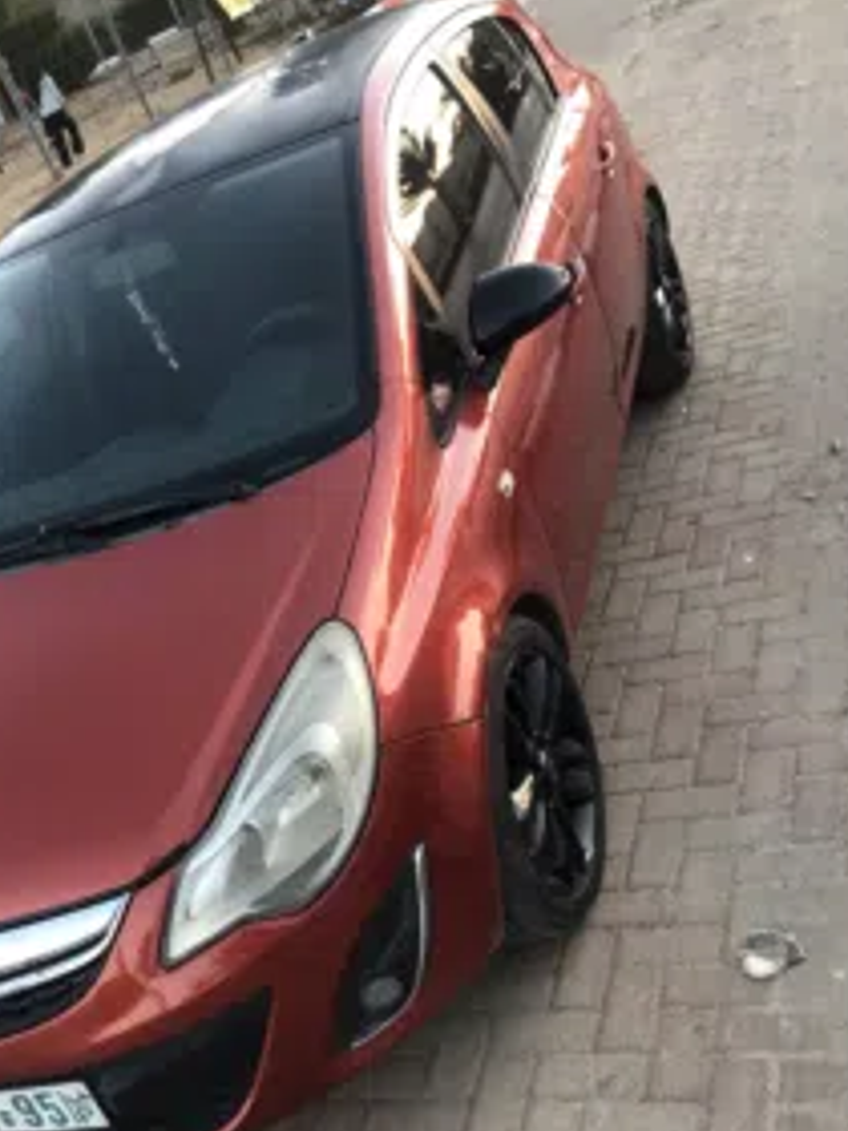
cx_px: 287
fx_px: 1307
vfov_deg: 46.5
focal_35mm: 40
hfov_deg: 35.6
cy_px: 695
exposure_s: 1/33
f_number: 1.8
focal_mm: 3.99
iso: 25
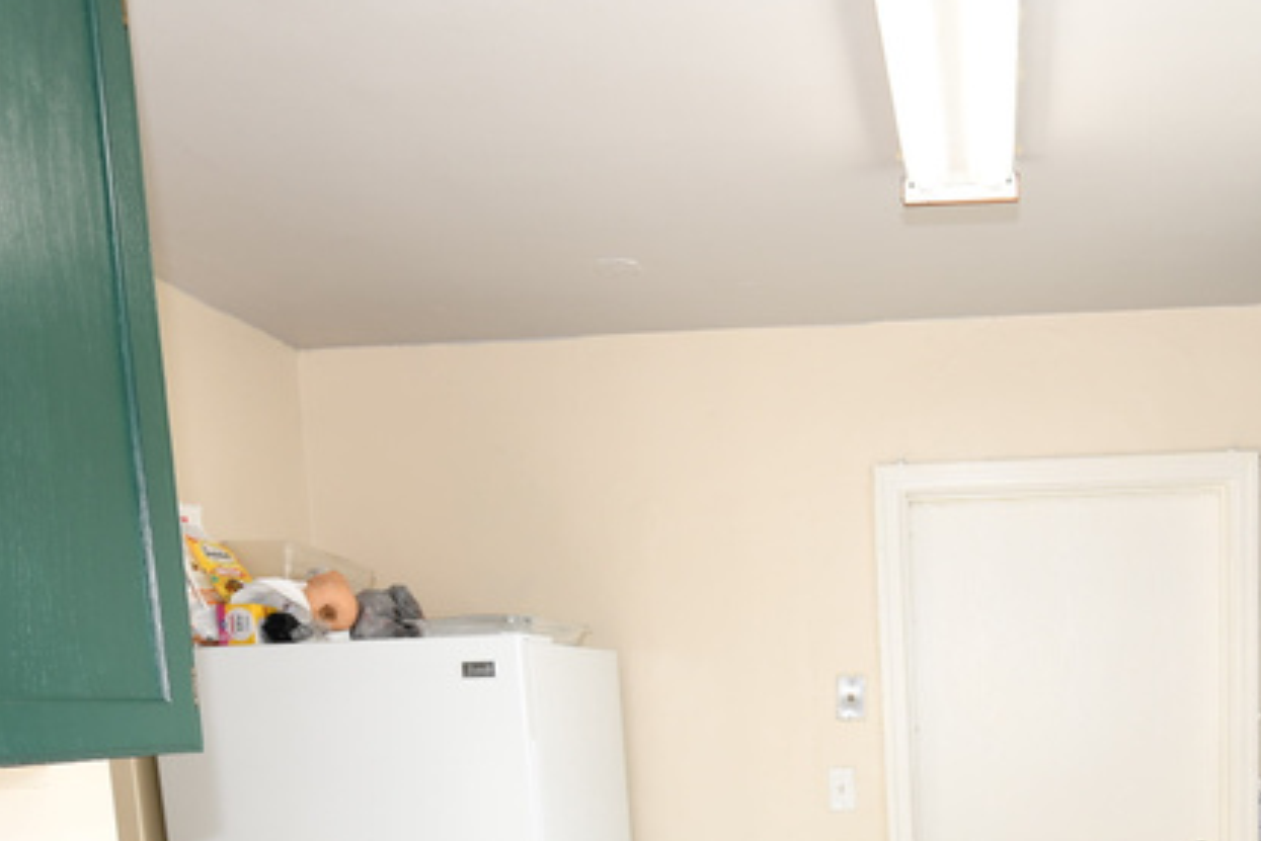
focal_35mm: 37
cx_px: 957
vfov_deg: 32.1
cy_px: 903
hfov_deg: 49.6
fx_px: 1296
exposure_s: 1/8
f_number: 5.6
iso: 200
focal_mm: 15
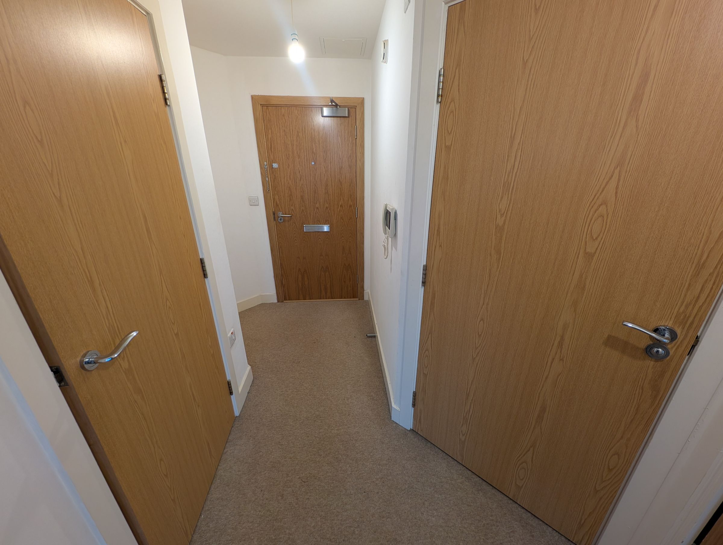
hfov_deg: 110.5
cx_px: 362
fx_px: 251
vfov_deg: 94.6
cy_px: 272
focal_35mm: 12
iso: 55
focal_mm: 2.23
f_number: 1.95
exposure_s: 1/23.8
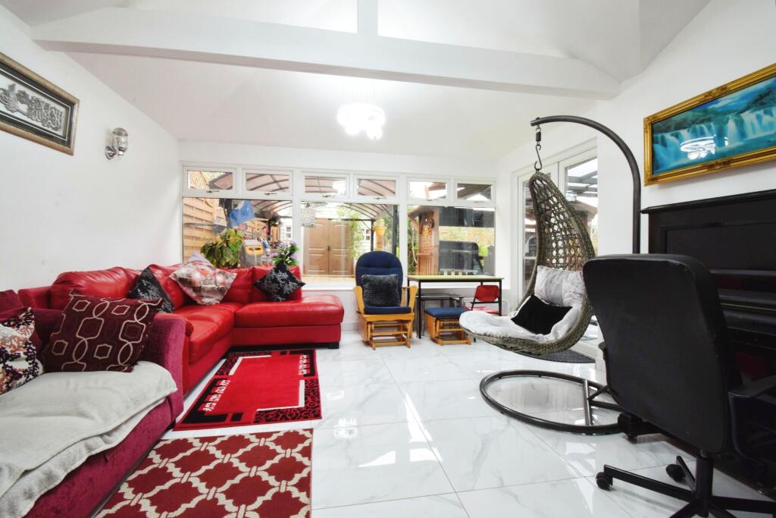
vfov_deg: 77.3
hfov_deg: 100.4
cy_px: 259
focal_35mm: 15
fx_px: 323
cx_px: 388
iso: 1000
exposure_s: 1/6
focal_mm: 10
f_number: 16
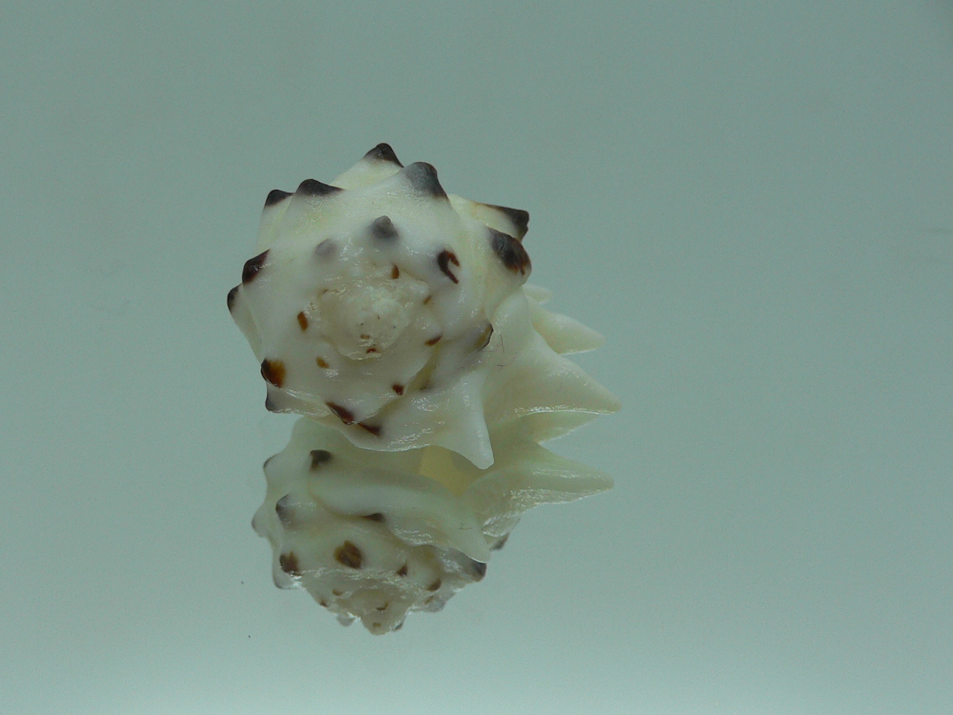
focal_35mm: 44
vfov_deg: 32.9
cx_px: 366
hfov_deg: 42.7
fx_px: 1211
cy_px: 387
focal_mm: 4.6
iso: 80
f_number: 2.8
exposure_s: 1/80
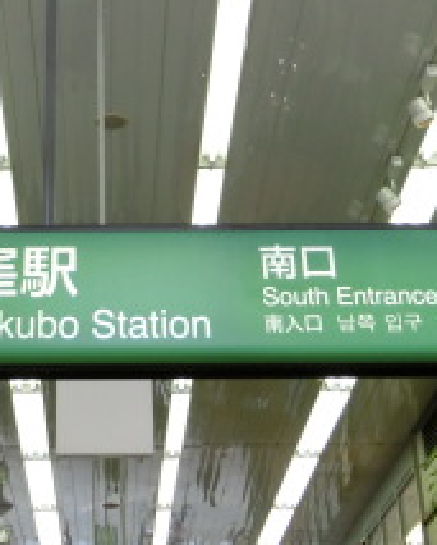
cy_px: -67
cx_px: 92
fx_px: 1371
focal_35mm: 85
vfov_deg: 21.2
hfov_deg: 18.0
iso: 200
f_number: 3.7
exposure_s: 1/125
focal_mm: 5.2
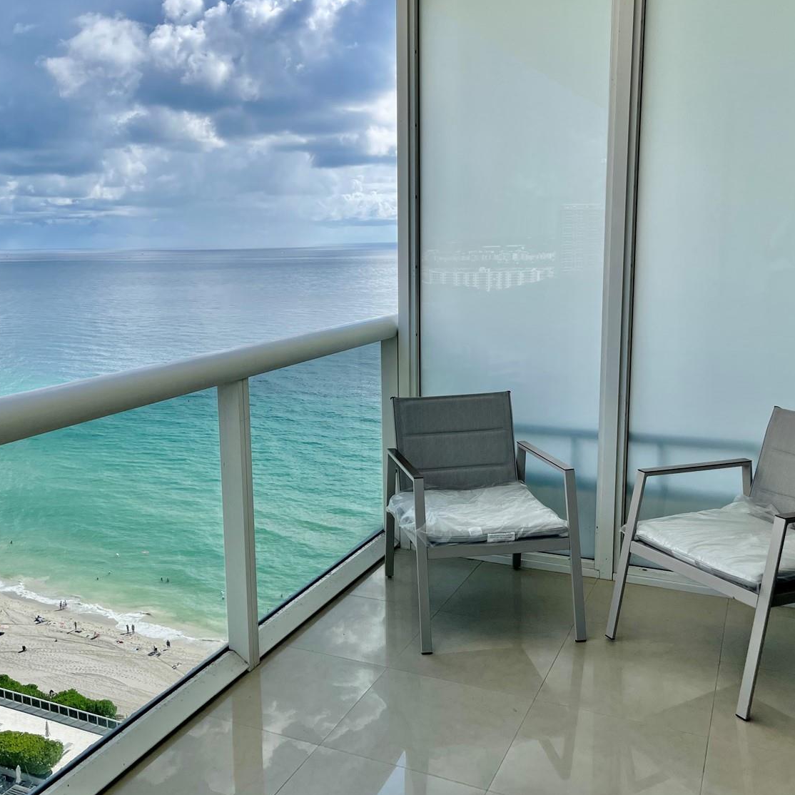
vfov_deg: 49.7
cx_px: 332
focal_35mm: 33
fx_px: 857
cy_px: 388
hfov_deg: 49.5
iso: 32
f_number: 1.6
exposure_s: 1/3165
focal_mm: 5.1
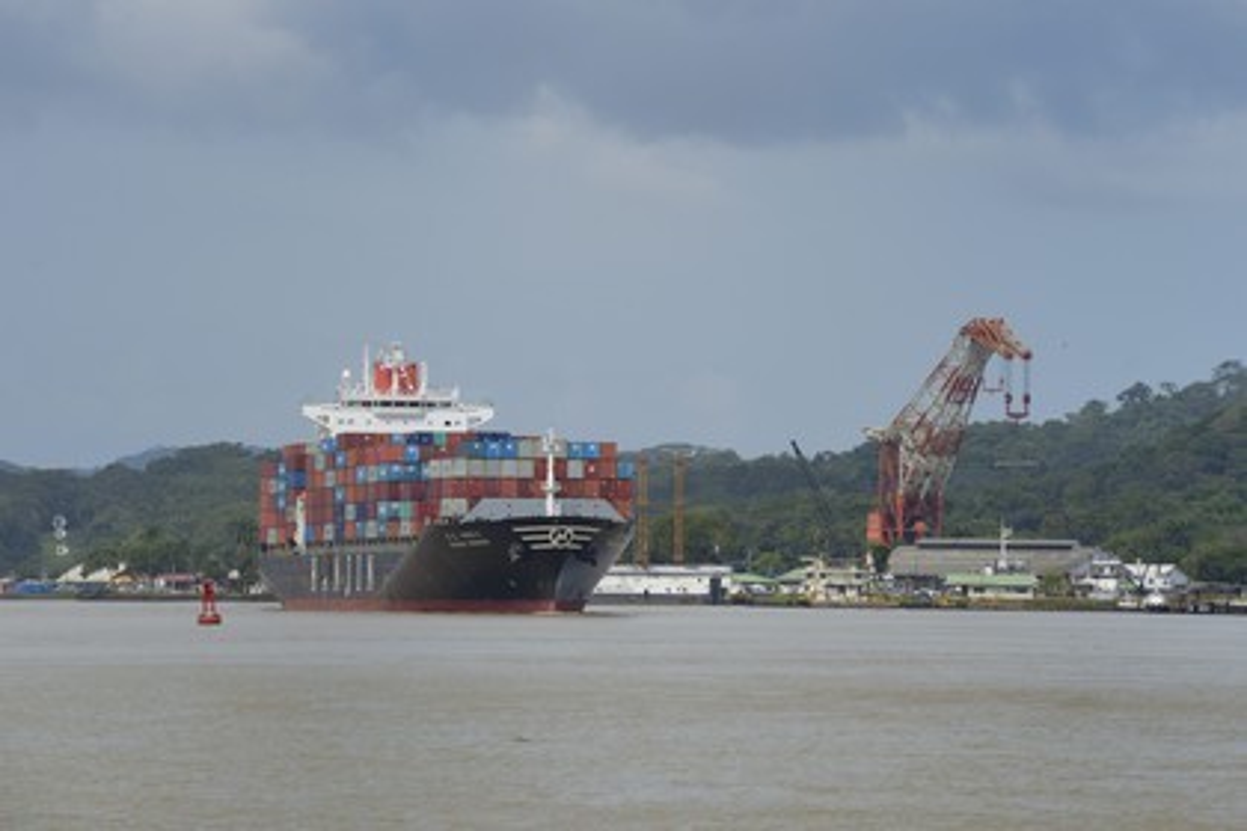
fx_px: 6927
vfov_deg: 6.9
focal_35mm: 200
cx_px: 624
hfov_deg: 10.3
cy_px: 416
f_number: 13
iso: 200
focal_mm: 200
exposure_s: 1/250
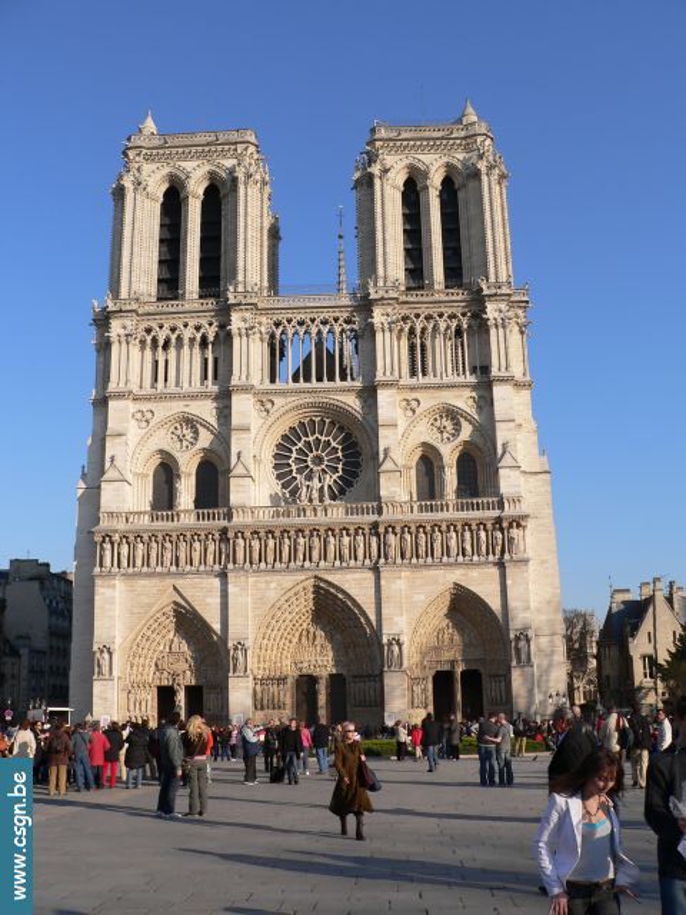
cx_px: 343
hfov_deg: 39.7
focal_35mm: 36
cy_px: 458
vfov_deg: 51.4
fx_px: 951
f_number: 4.6
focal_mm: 6
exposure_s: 1/500
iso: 80
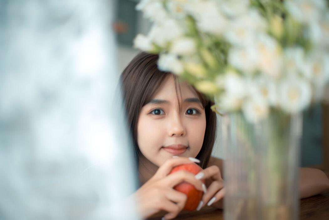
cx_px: 164
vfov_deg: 27.0
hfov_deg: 39.6
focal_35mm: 50
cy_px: 110
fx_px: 457
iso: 250
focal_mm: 50
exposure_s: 1/1000
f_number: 1.4
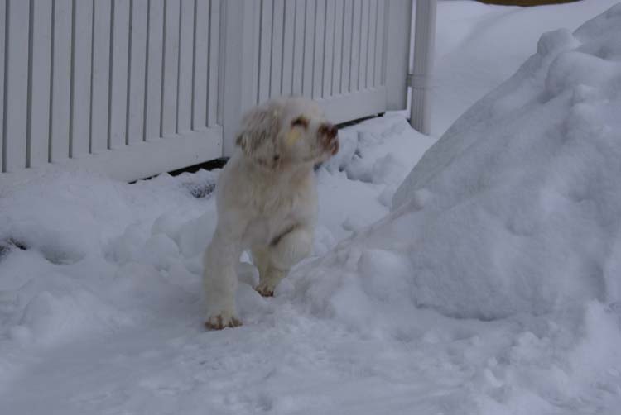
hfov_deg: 19.4
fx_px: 1813
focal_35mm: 105
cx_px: 310
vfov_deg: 13.1
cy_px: 208
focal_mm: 70
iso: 100
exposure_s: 1/125
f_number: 7.1
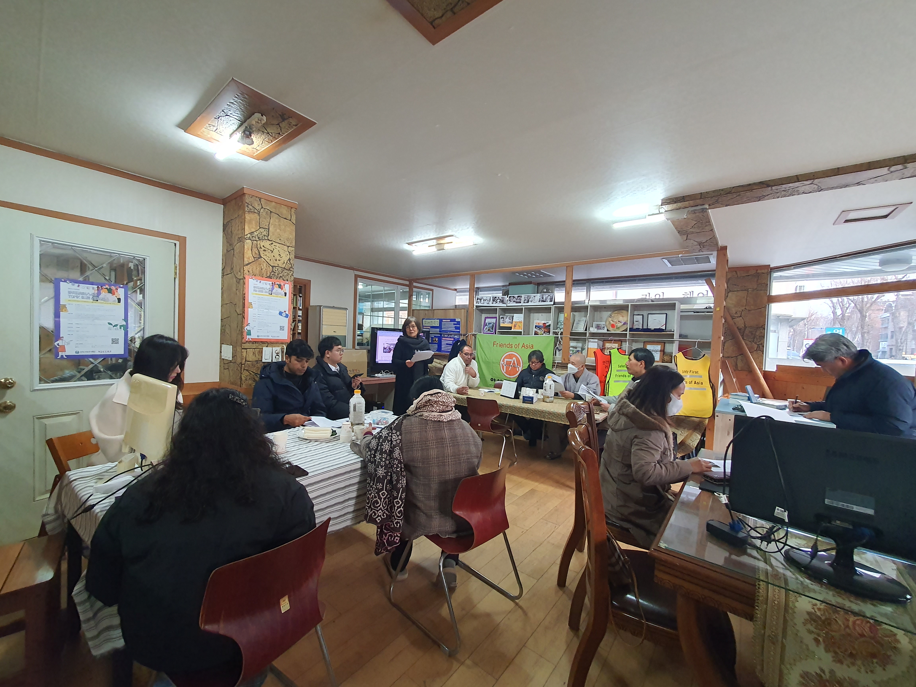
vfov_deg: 89.9
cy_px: 344
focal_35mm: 13
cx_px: 458
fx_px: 344
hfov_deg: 106.2
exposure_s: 1/60
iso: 320
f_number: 2.2
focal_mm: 1.8
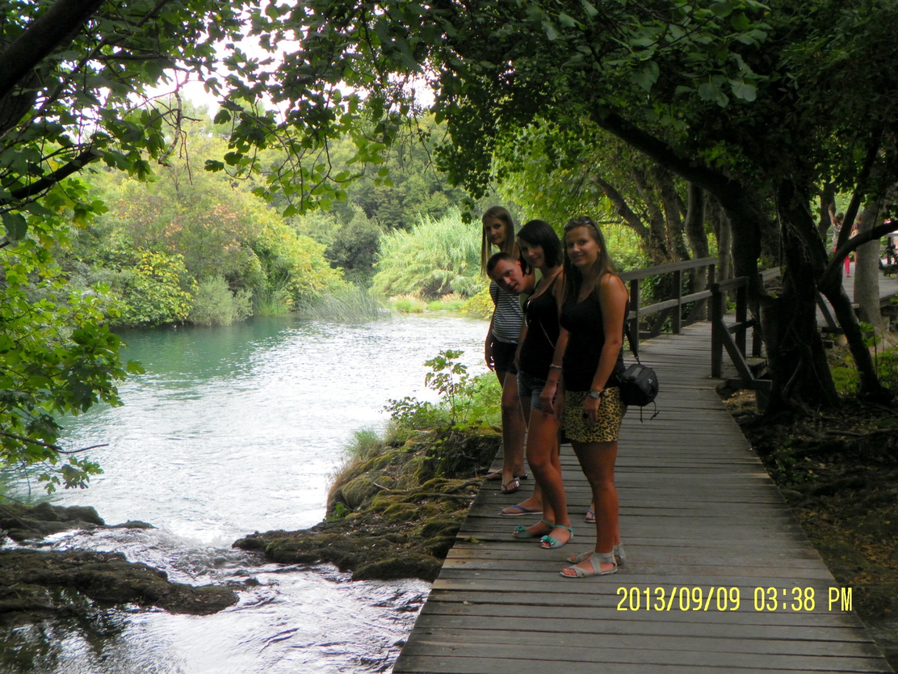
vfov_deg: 31.5
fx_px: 1193
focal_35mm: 46
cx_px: 449
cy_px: 337
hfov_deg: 41.2
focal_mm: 8.2
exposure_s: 1/50
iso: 160
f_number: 3.2
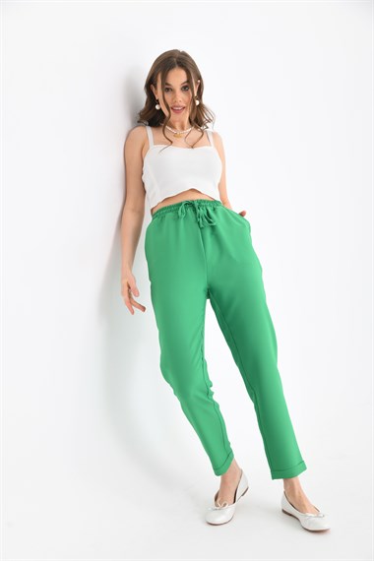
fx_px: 779
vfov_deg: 39.6
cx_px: 187
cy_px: 280
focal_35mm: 50
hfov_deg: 27.0
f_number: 6.3
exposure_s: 1/125
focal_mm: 50
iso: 160
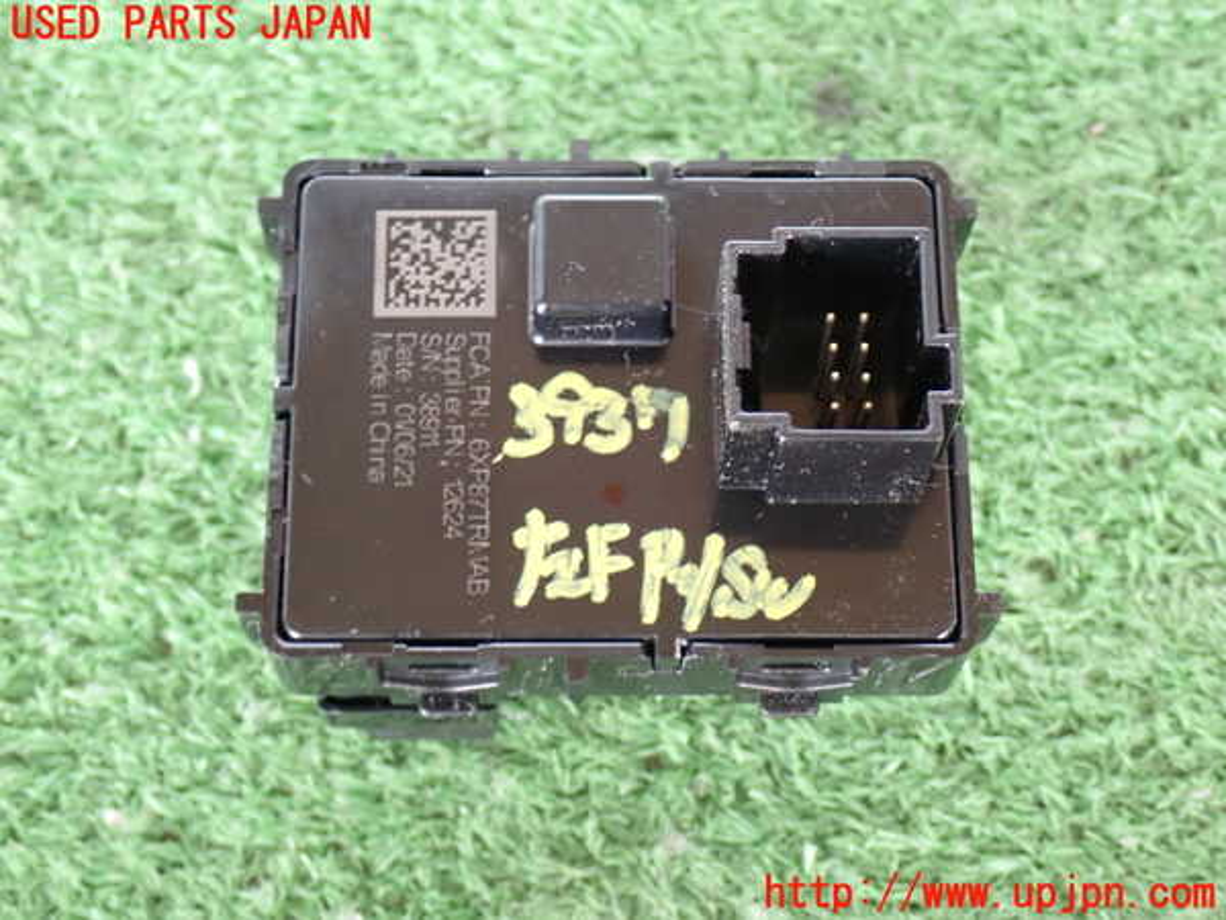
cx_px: 613
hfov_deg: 29.0
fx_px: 2373
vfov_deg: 21.9
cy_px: 460
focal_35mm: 67
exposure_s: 1/20
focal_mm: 11.88
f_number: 3.8
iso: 800
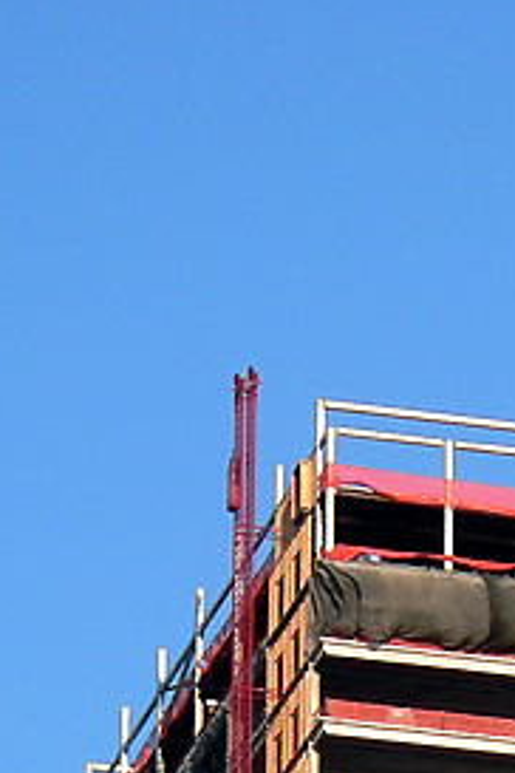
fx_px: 10750
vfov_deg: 4.1
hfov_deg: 2.7
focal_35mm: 501
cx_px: 675
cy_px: 1104
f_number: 4
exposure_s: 1/500
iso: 80
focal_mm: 24.3
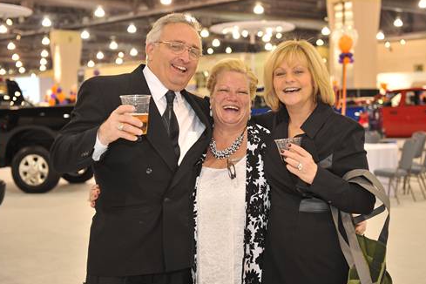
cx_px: 233
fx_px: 745
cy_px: 129
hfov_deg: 31.9
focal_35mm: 63
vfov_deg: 21.6
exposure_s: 1/125
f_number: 3.5
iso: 1250
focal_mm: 56
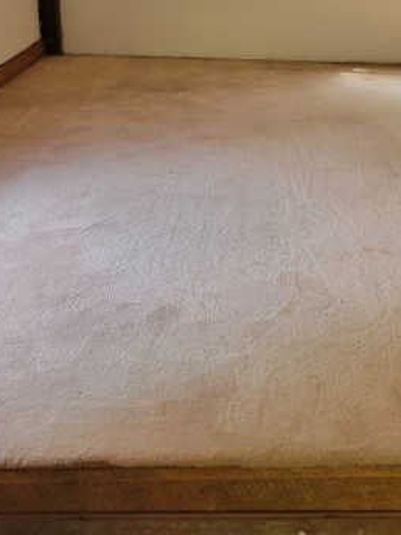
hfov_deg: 24.8
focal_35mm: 58
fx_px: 896
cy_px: 137
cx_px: 328
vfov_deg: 32.6
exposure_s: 1/40
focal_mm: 5.4
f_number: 1.8
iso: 160
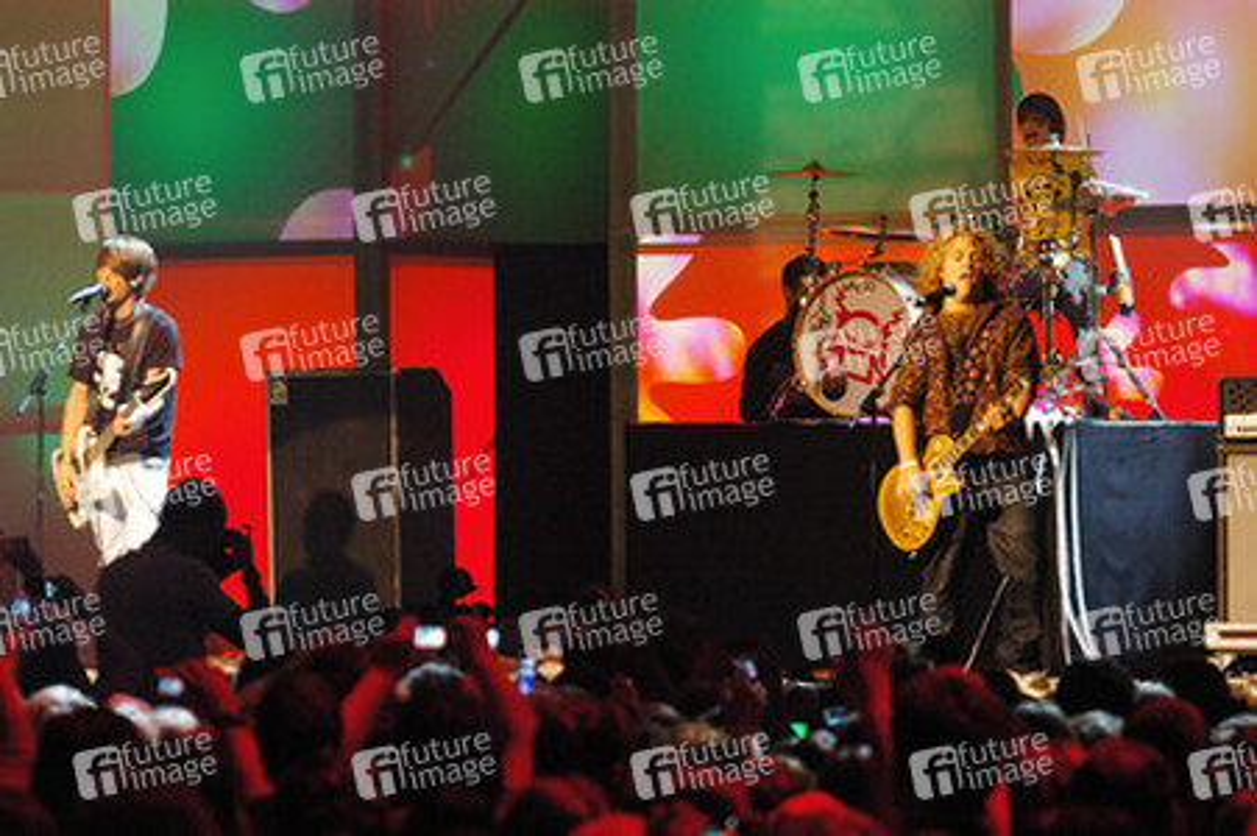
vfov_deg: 5.7
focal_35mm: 240
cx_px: 628
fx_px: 8374
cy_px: 418
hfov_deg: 8.6
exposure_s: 1/90
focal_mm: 160
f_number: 4
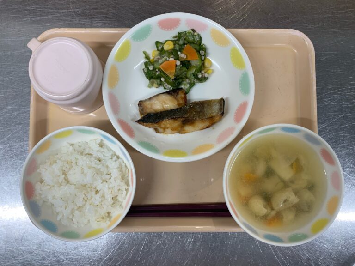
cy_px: 133
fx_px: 267
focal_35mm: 26
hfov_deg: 67.3
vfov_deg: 53.1
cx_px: 178
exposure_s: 1/60
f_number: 1.8
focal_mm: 4.25
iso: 64
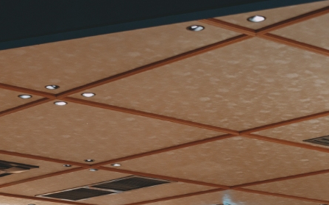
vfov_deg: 9.6
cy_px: 388
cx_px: -1
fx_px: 1147
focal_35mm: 128
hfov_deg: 16.0
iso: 800
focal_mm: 45
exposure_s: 1/75
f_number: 2.8
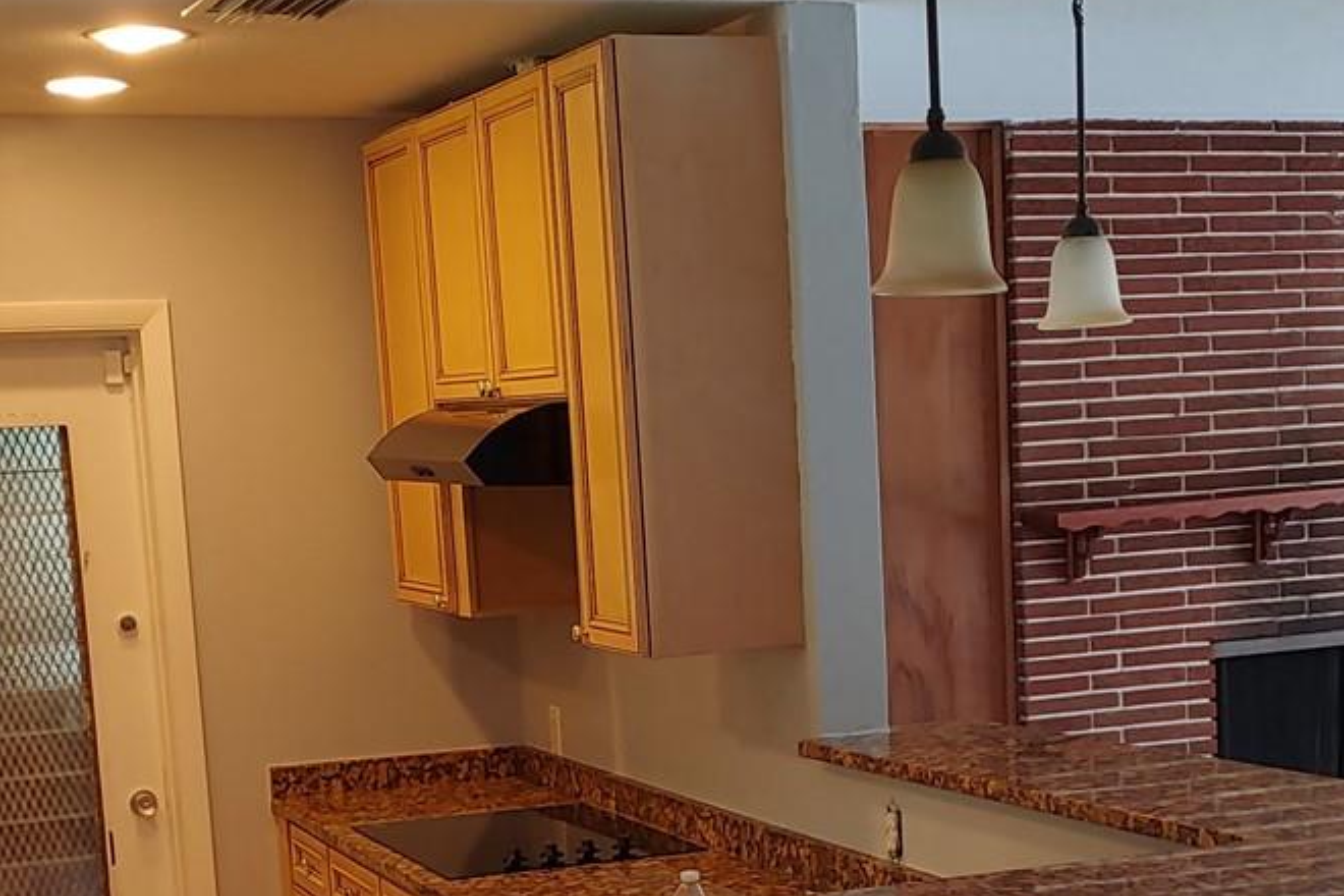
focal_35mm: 63
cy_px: 804
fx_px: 2352
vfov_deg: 21.1
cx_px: 810
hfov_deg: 31.8
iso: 50
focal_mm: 4.23
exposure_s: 1/60
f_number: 1.5
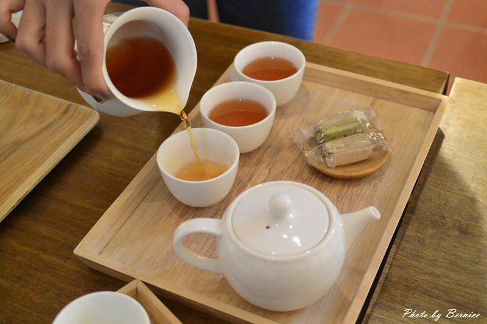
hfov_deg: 40.4
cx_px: 244
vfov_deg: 27.5
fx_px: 663
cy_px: 162
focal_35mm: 49
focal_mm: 18.5
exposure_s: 1/100
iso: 800
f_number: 1.8
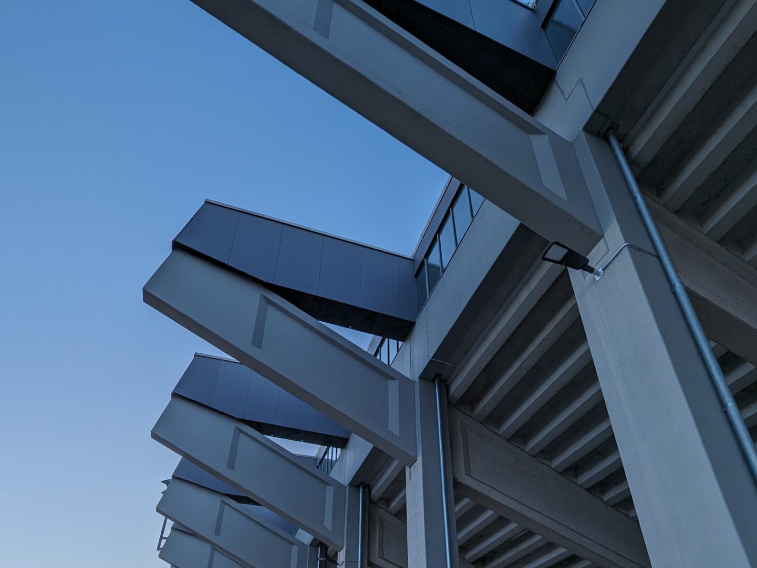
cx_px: 399
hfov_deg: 78.9
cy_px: 431
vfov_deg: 59.8
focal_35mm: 21
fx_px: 459
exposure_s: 1/577
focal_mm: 1.95
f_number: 2.2
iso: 32
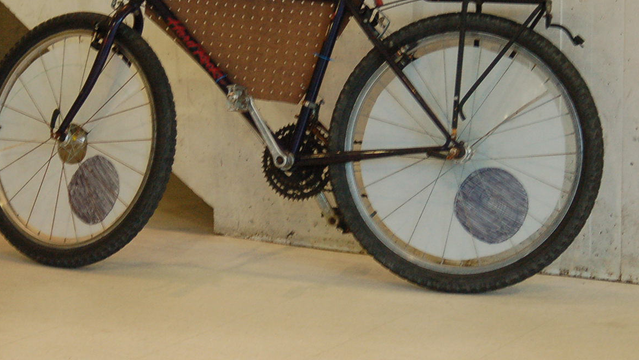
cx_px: 282
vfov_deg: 12.5
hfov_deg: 22.0
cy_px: 147
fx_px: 1644
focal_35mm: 97
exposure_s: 1/20
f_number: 4.2
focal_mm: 48
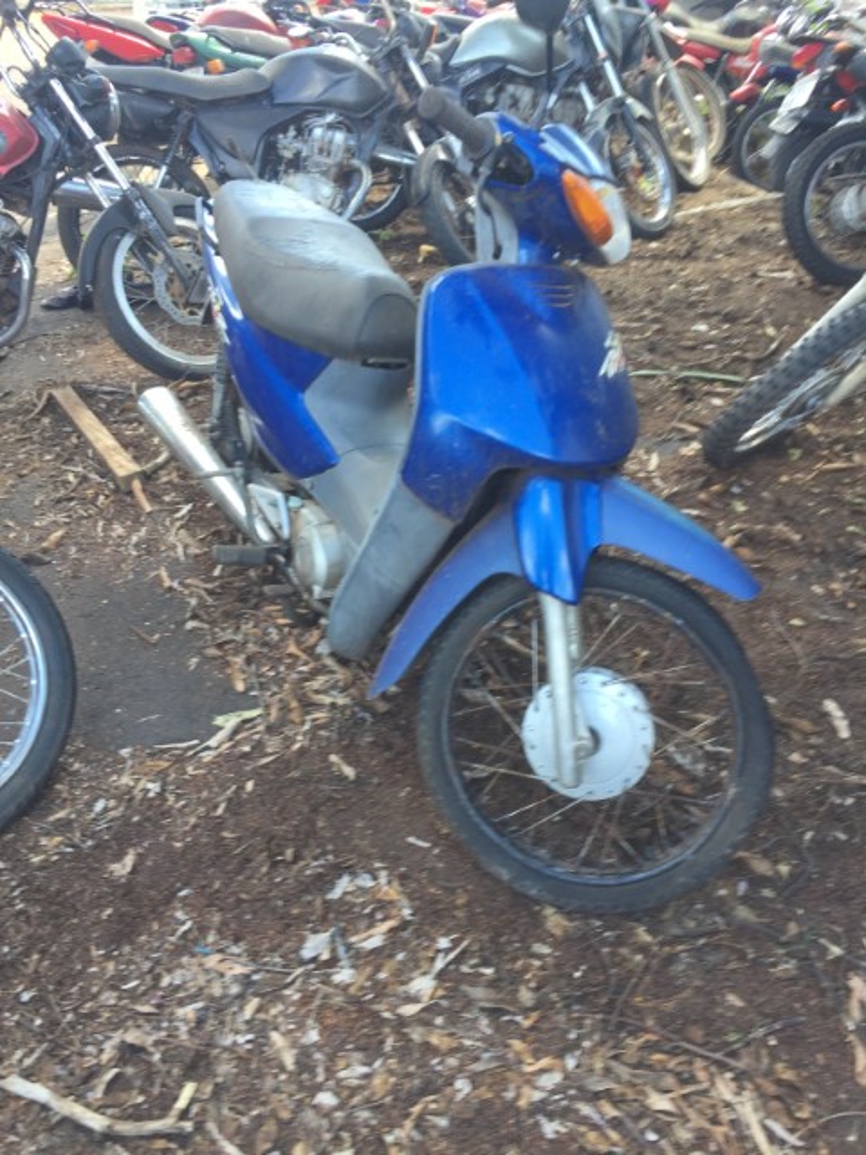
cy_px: 578
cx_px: 433
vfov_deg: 61.7
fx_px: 967
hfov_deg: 48.2
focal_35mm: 29
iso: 32
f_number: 2.2
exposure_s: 1/60
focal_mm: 4.15
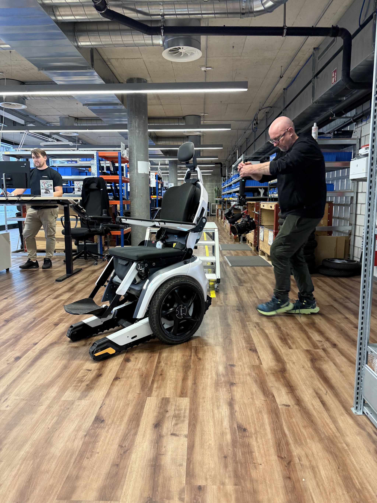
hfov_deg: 56.8
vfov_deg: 71.6
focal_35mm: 24
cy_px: 252
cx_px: 188
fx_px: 349
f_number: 1.78
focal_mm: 6.76
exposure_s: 1/50
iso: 250
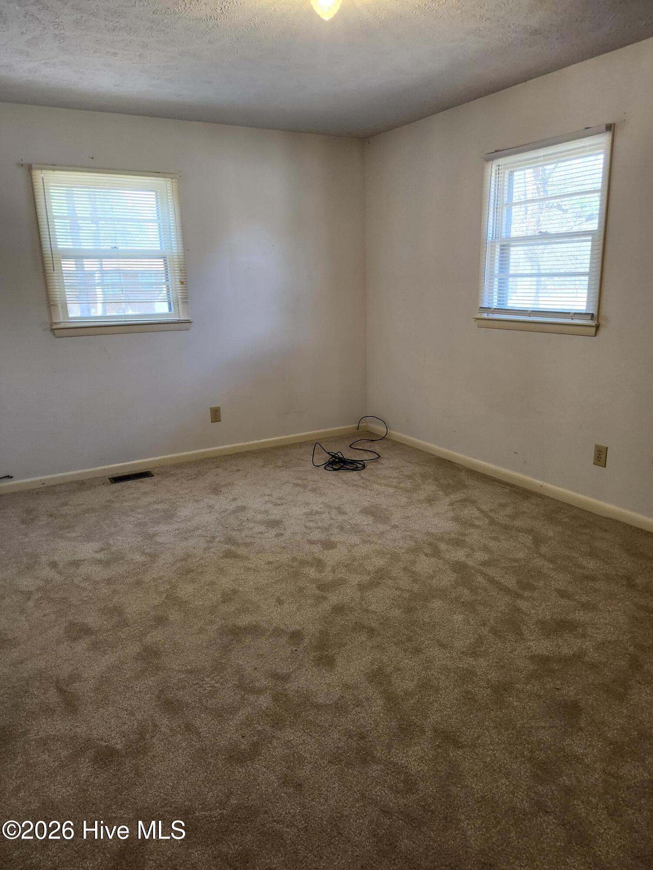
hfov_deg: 58.9
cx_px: 326
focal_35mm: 23
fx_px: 578
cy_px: 435
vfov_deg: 73.9
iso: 200
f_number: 1.8
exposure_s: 1/120
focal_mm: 5.54
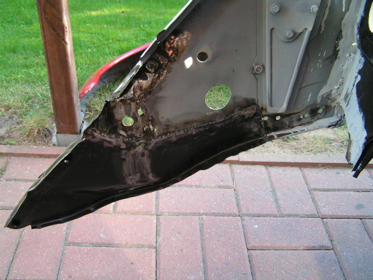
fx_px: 409
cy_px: 140
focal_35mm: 38
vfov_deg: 37.7
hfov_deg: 49.0
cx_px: 186
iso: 80
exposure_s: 1/40
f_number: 2.8
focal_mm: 6.3
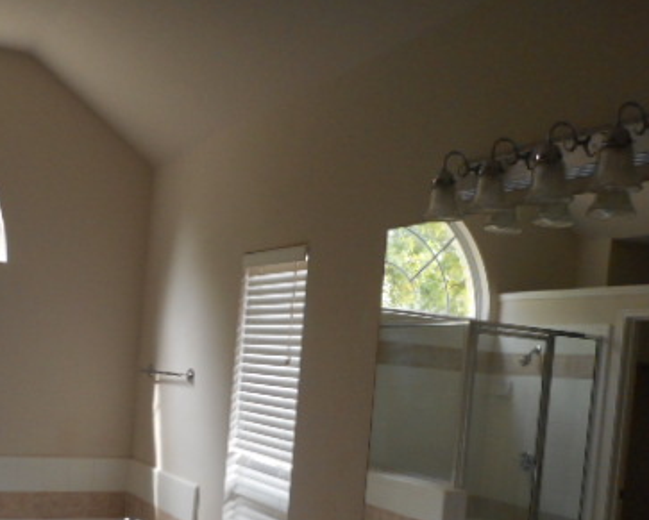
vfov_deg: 34.2
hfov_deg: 42.3
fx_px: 827
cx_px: 222
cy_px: 395
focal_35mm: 43
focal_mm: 4.5
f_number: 3.7
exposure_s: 1/30
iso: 200
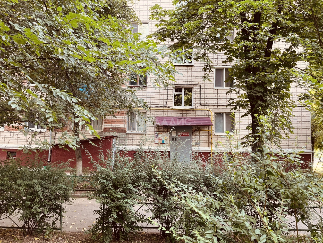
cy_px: 122
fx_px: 243
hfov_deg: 67.3
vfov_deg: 53.1
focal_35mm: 26
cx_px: 162
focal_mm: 5.1
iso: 100
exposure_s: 1/122
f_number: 1.6
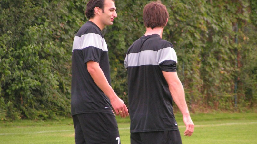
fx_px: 2535
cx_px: 128
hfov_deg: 5.8
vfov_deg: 3.3
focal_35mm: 372
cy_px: 60
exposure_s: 1/320
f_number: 3.5
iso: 200
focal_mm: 52
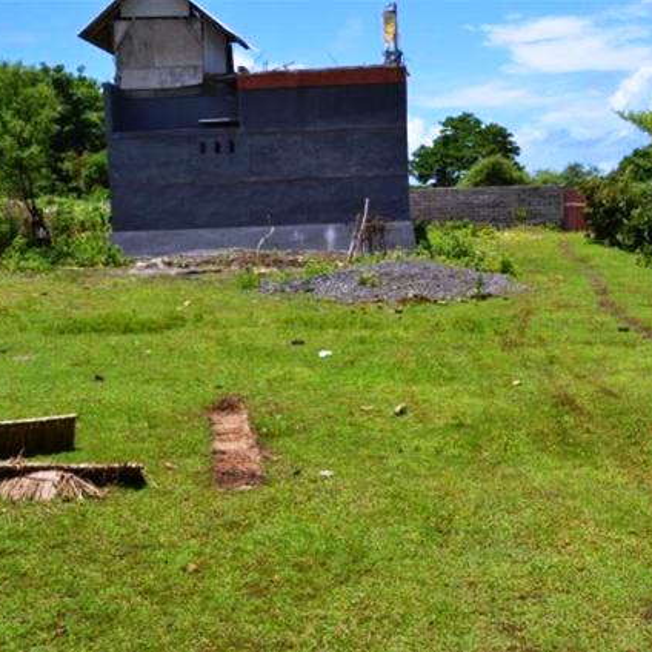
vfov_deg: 34.0
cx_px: 346
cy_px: 327
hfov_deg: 34.0
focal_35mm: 50
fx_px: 1065
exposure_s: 1/250
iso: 100
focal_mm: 26
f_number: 8
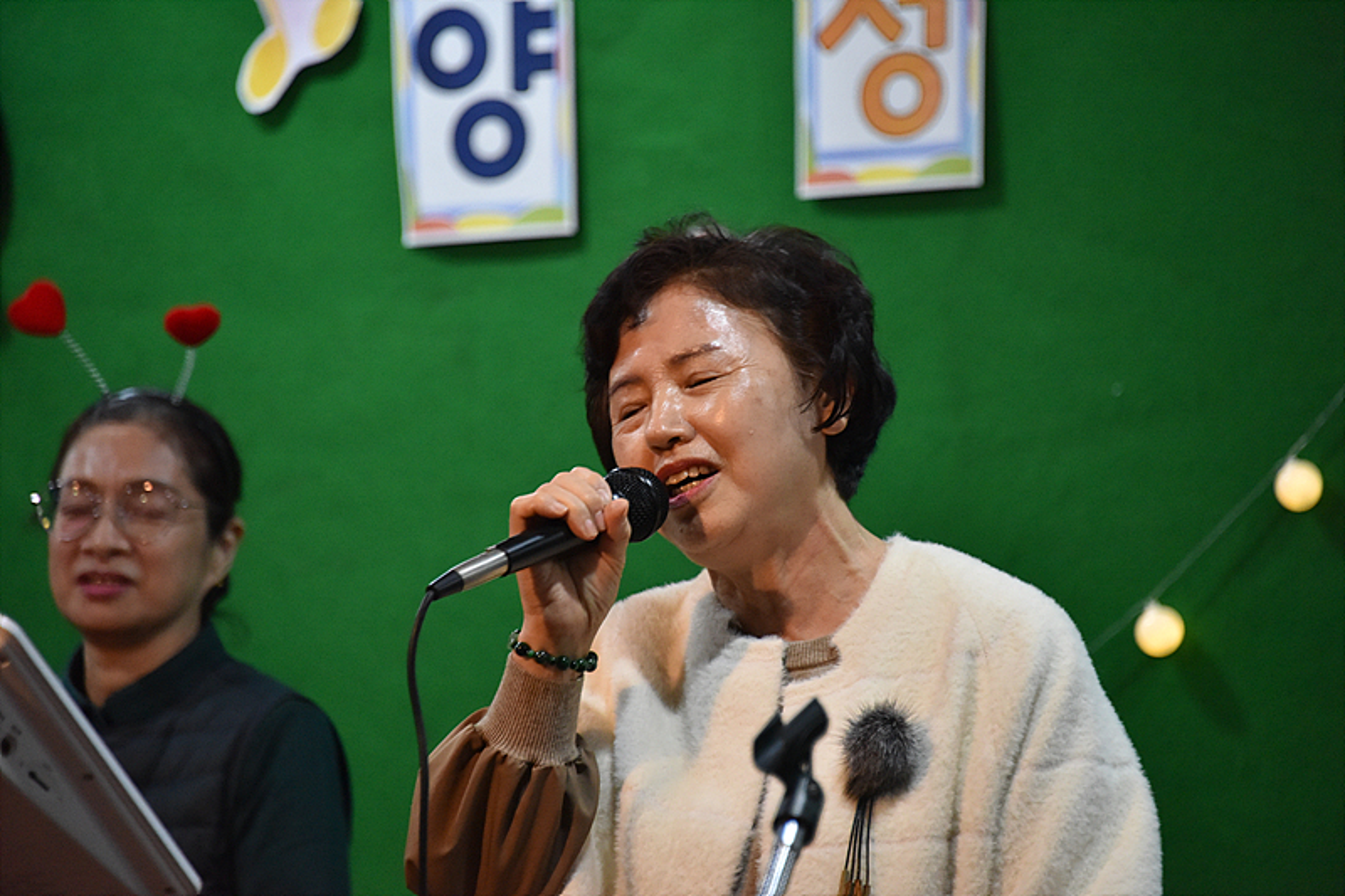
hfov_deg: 6.9
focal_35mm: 300
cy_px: 448
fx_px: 11205
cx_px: 672
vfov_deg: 4.6
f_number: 5.6
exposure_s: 1/125
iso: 4000
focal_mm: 300
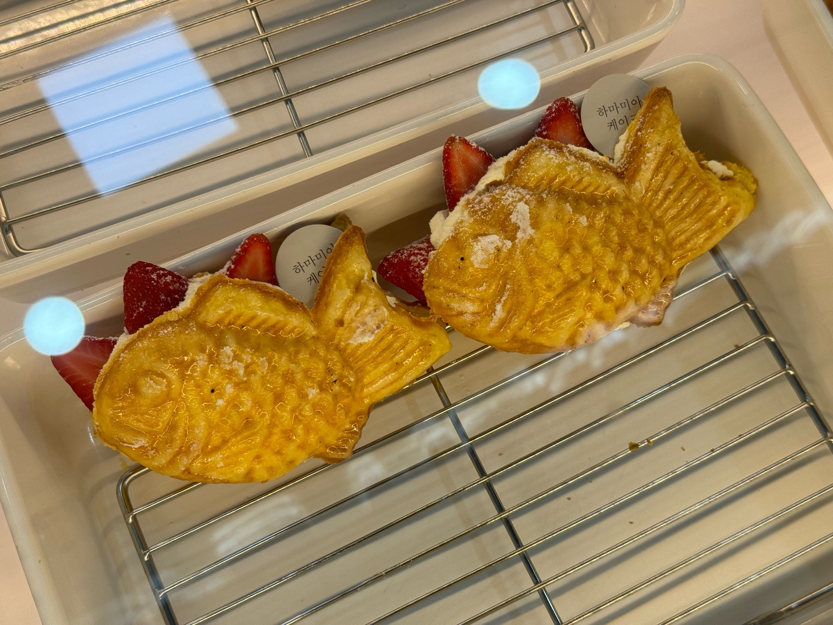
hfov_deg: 39.7
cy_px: 312
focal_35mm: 48
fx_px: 1155
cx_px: 416
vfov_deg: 30.3
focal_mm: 6.76
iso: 64
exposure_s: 1/454
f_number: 1.78
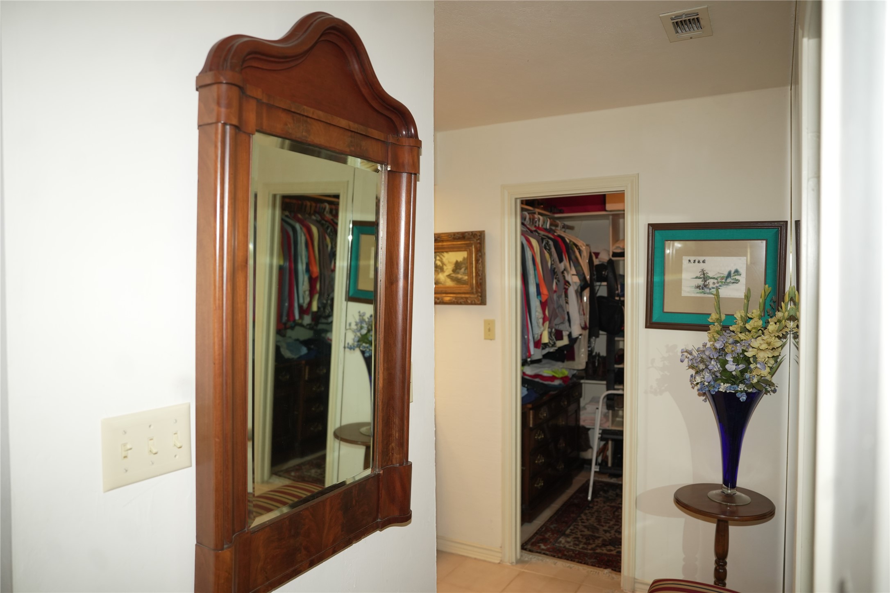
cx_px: 445
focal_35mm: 24
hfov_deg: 73.7
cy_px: 296
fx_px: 593
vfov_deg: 53.1
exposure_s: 1/250
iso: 800
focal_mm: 24
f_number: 2.8
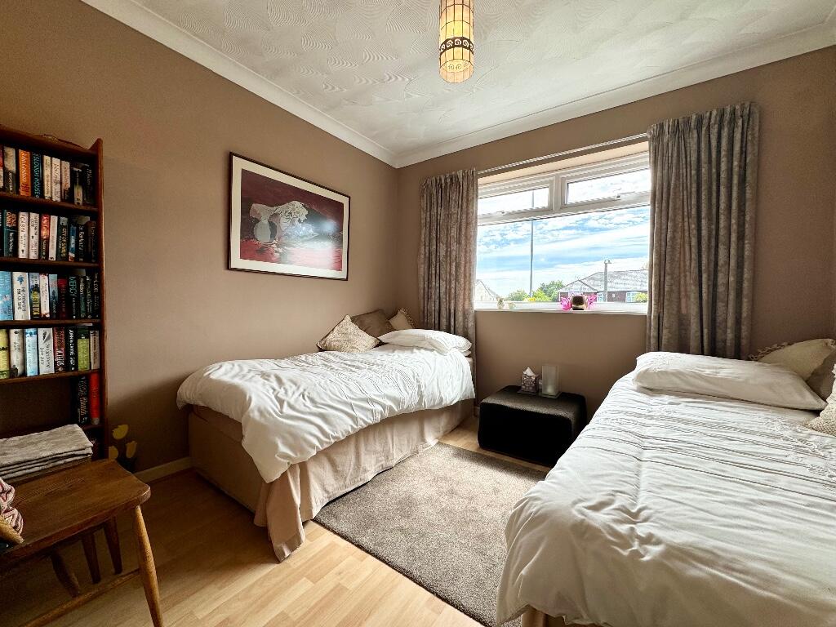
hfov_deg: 102.1
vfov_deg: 85.7
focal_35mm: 14
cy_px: 314
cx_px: 418
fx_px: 338
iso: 40
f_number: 2.2
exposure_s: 1/259
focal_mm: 2.22
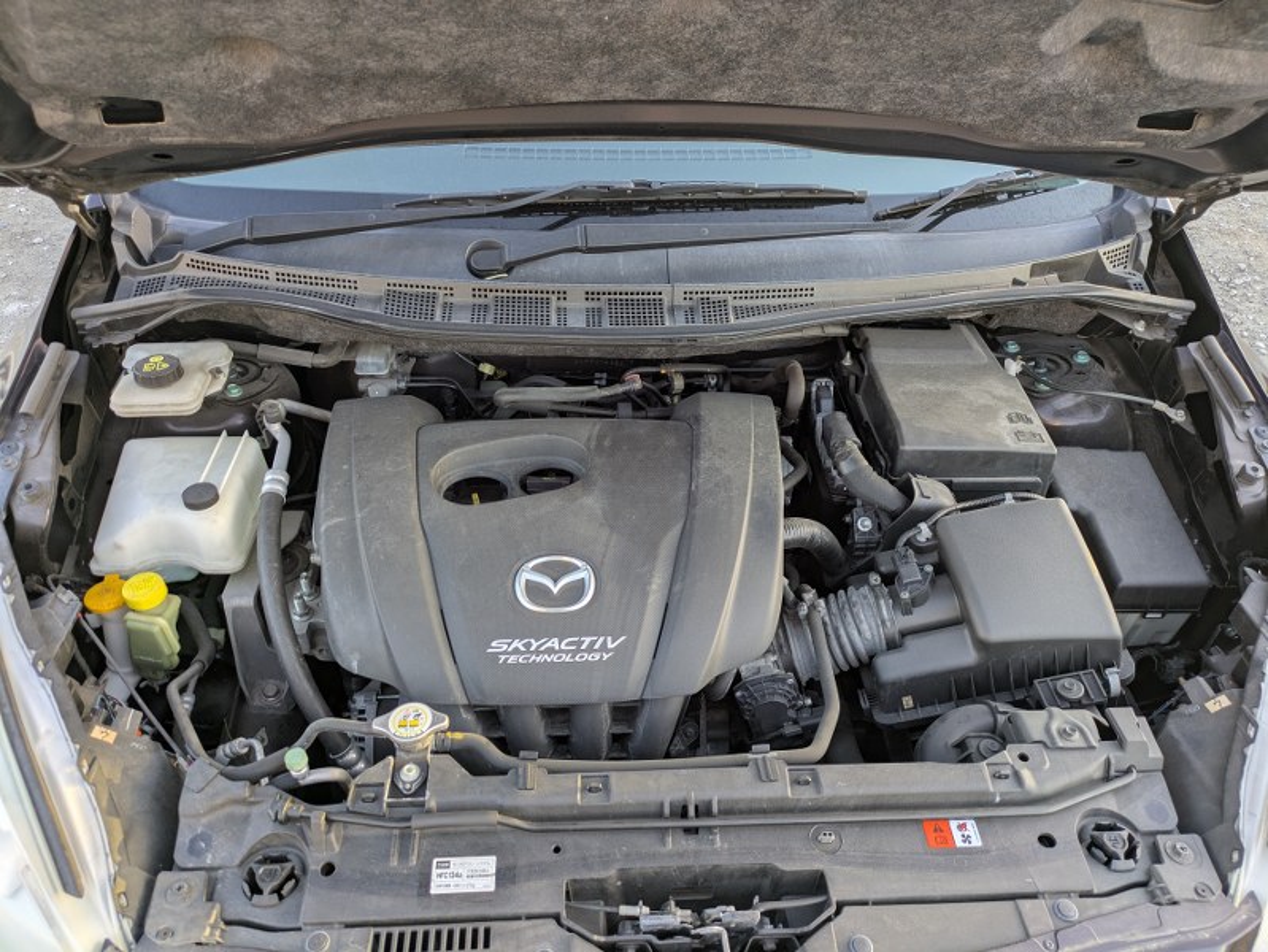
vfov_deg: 54.9
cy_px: 476
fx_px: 916
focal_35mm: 25
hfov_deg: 69.4
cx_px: 634
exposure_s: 1/100
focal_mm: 5.43
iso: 72
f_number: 1.89
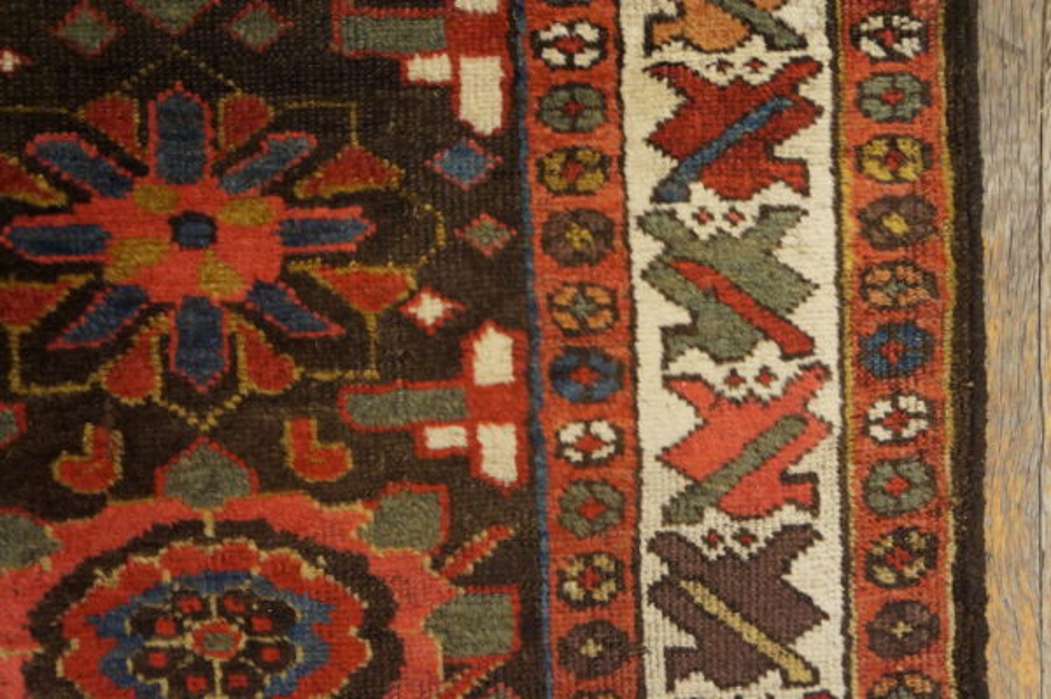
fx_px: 1094
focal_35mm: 38
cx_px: 526
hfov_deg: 51.3
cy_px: 350
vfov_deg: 35.4
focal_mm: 25
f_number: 4
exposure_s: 1/125
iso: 3200
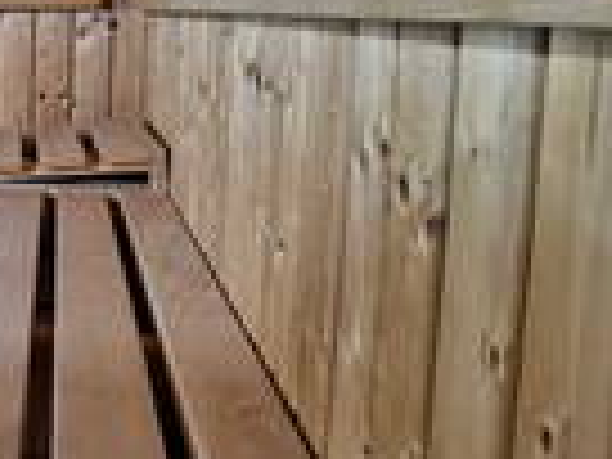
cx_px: -284
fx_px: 884
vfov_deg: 28.6
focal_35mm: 50
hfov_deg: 27.6
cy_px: 104
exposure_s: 1/99.9
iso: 64
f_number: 2.2
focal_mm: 2.26
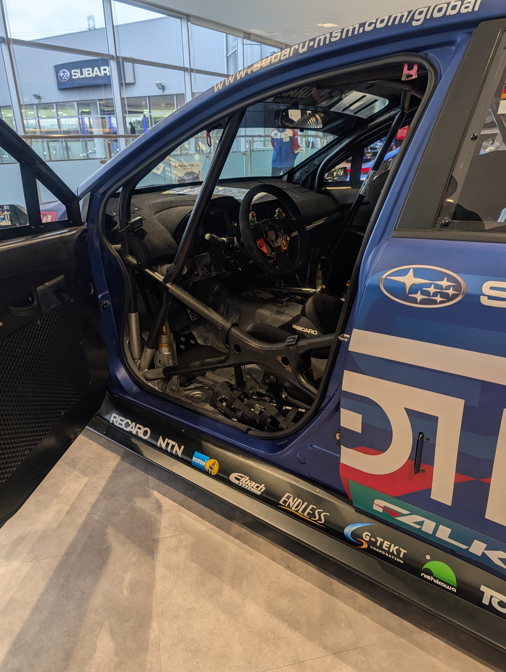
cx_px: 253
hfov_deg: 56.9
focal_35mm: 24
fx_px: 467
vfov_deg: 71.5
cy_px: 336
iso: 42
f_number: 1.68
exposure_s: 1/100
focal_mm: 6.9
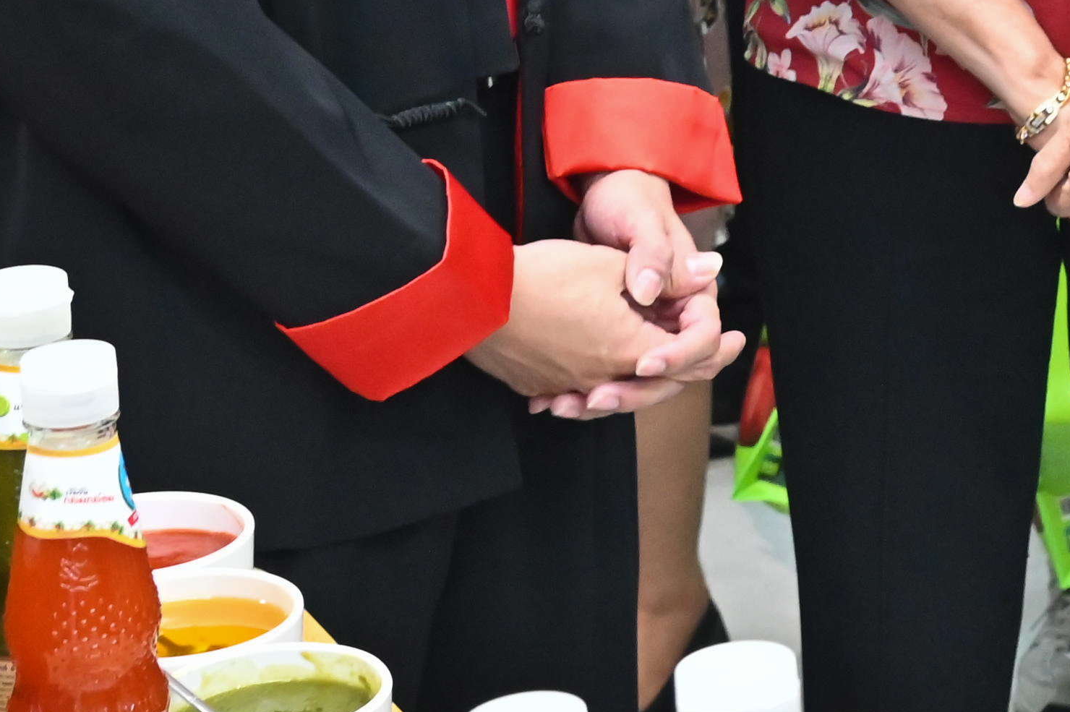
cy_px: -306
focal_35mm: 143
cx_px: 1552
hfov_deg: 13.6
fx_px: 4248
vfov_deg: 9.4
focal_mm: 35
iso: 4500
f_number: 7.1
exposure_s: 1/80
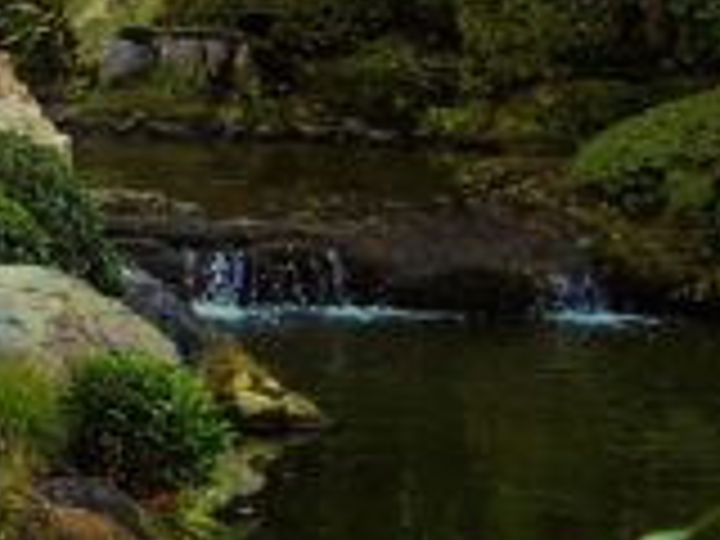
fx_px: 3723
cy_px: -410
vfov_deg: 8.0
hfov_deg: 8.9
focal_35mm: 179
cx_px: -1480
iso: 80
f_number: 2
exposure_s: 1/640
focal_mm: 6
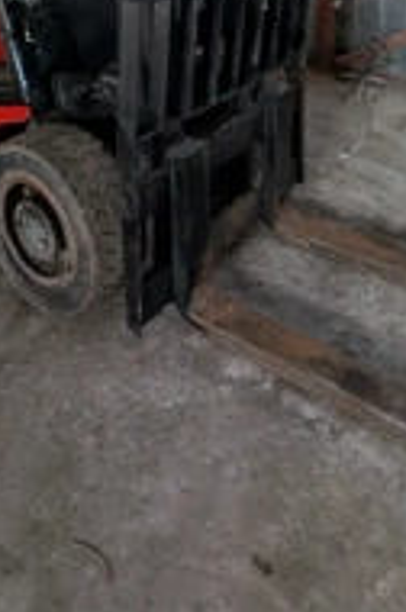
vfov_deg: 44.6
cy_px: -26
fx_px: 594
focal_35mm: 35
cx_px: 200
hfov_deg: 37.7
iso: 278
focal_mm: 2.35
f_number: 2.2
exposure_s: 1/23.9
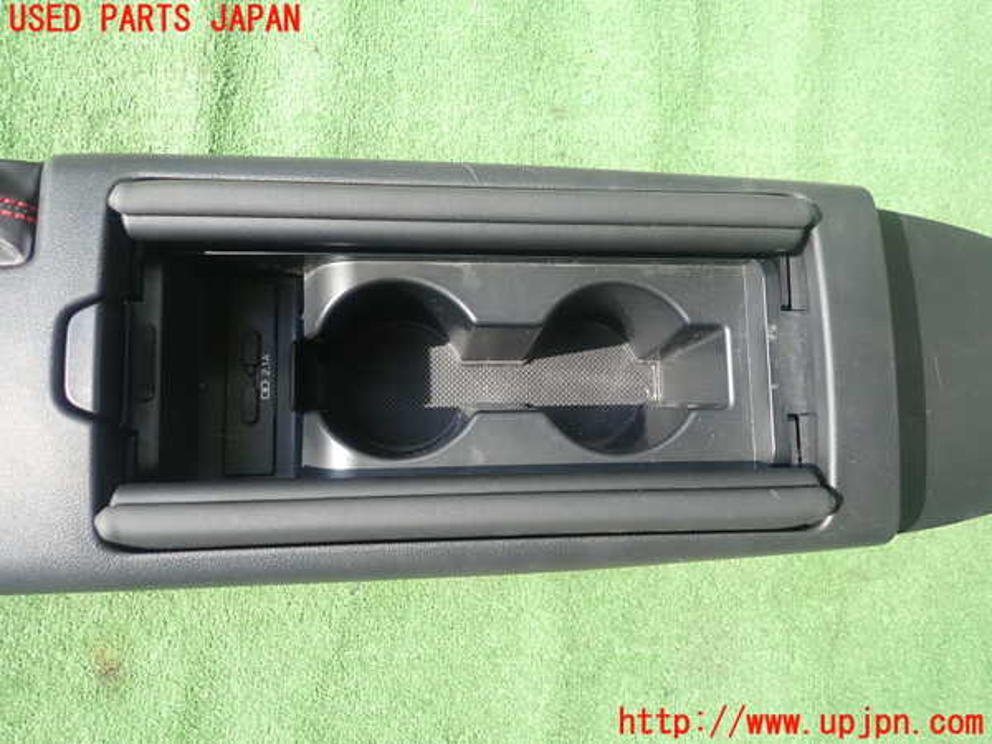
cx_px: 496
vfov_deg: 54.9
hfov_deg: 69.4
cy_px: 372
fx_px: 716
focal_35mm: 25
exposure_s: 1/100
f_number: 2
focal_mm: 4.5
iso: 100
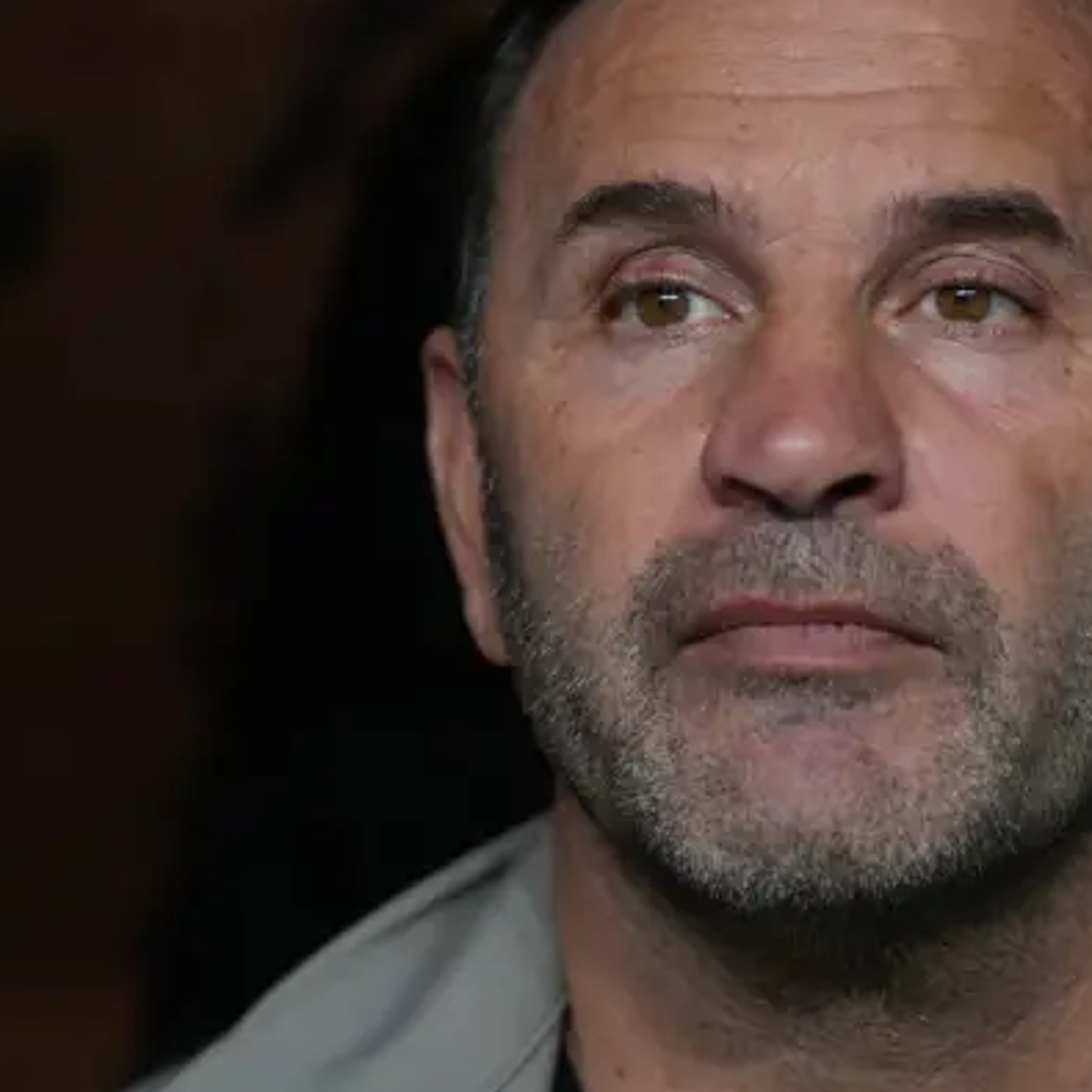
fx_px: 13420
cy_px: 440
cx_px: 912
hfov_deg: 4.7
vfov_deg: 4.7
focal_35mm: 376
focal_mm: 188
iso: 1600
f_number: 3.2
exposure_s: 1/500
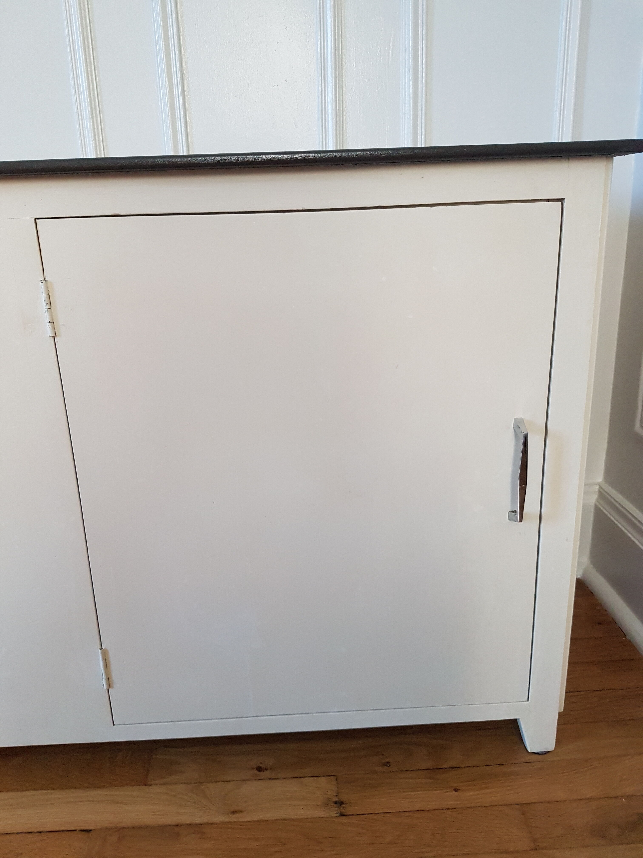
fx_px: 644
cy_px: 429
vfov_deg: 67.3
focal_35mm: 26
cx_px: 322
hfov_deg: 53.1
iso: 200
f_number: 1.7
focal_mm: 4.2
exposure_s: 1/50
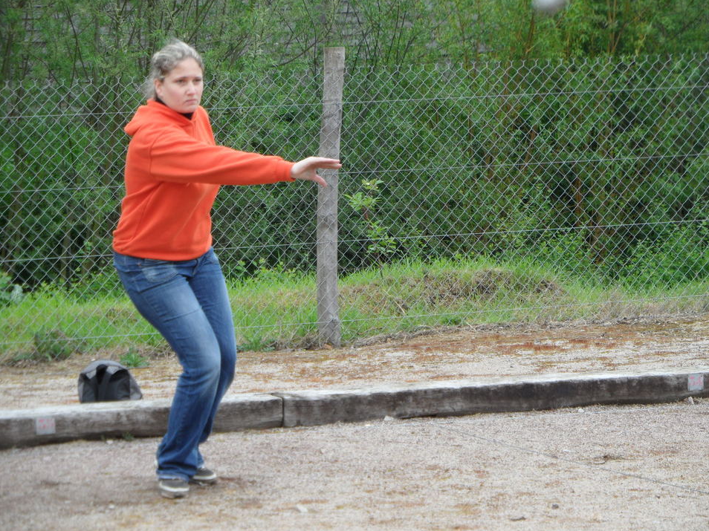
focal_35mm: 151
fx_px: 3092
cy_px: 266
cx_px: 355
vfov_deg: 9.8
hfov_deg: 13.1
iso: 100
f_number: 4.4
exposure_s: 1/60
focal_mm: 24.6
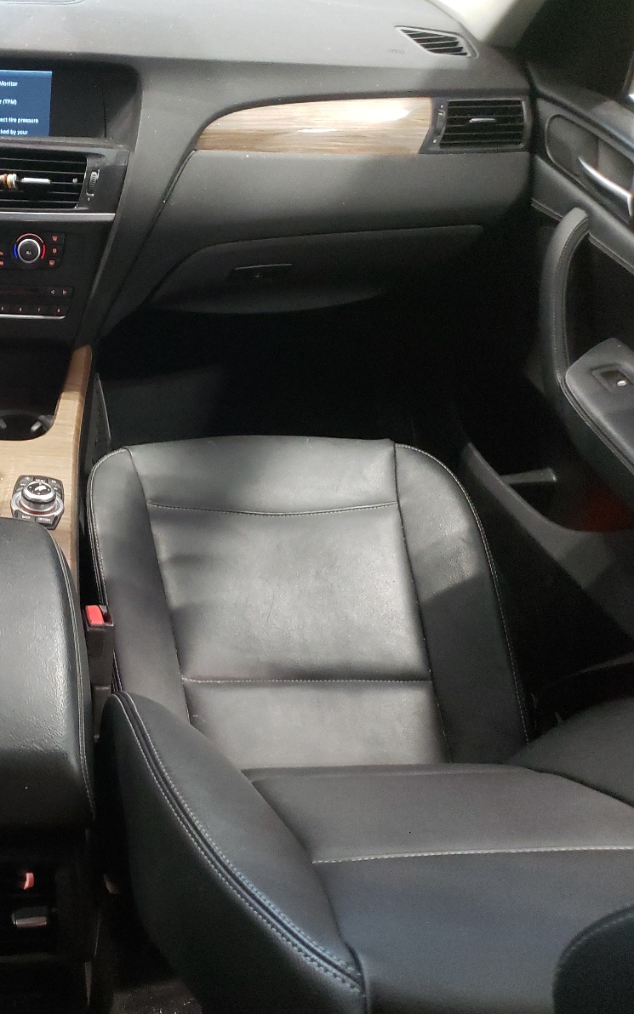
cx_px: -27
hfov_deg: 31.4
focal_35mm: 37
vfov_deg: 52.7
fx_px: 1023
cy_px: 506
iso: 411
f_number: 1.5
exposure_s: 1/30
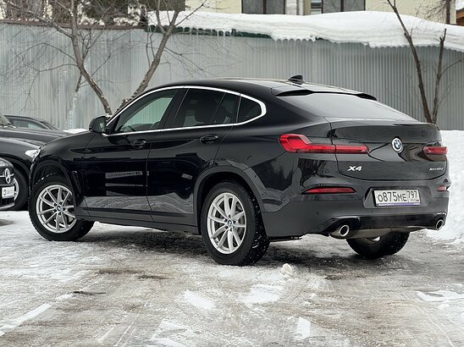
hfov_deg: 25.4
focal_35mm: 77
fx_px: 1031
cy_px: 174
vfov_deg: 19.1
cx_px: 232
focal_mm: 9
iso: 32
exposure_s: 1/99
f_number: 2.8
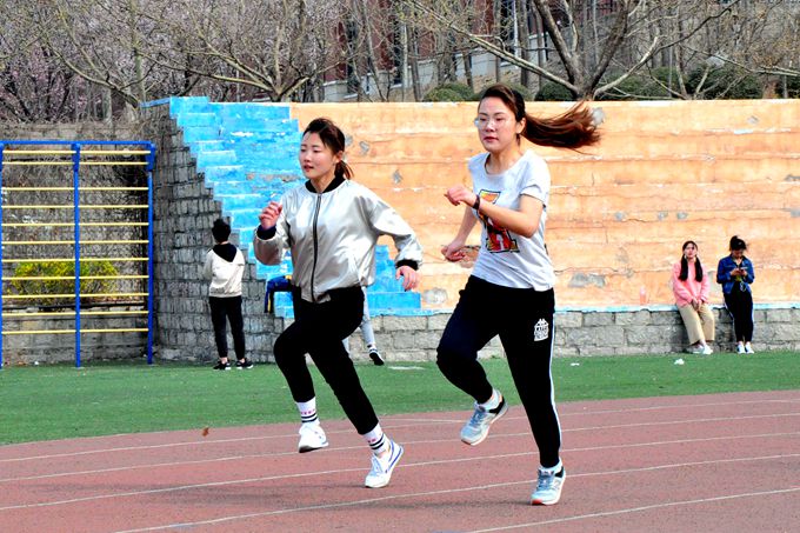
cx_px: 400
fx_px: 2666
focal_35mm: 120
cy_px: 266
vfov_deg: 11.4
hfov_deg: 17.1
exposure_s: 1/1000
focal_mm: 80
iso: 3200
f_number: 13
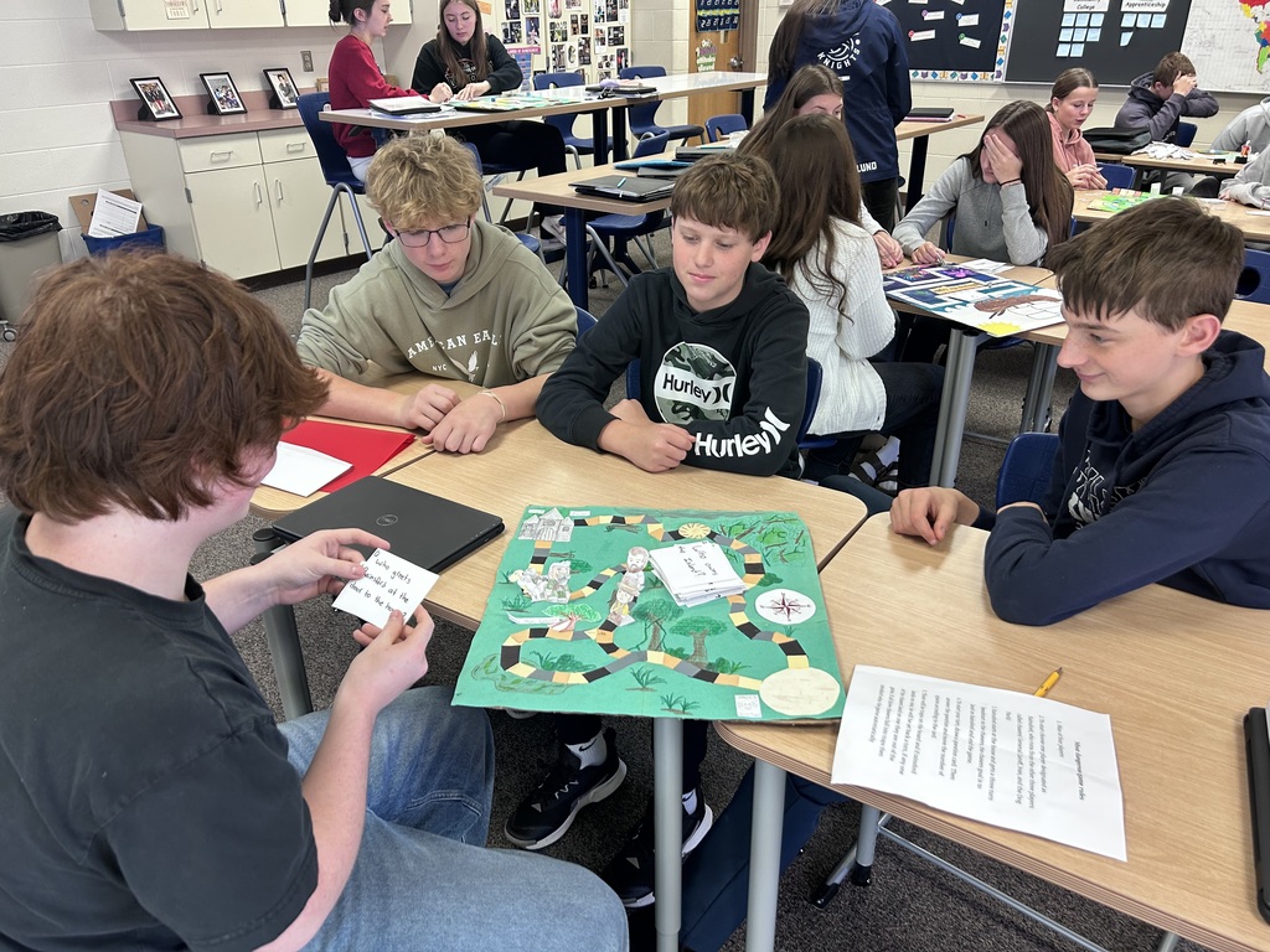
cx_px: 635
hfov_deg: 67.3
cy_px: 476
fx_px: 954
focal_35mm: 26
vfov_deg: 53.1
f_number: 1.5
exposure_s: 1/120
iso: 100
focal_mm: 5.7
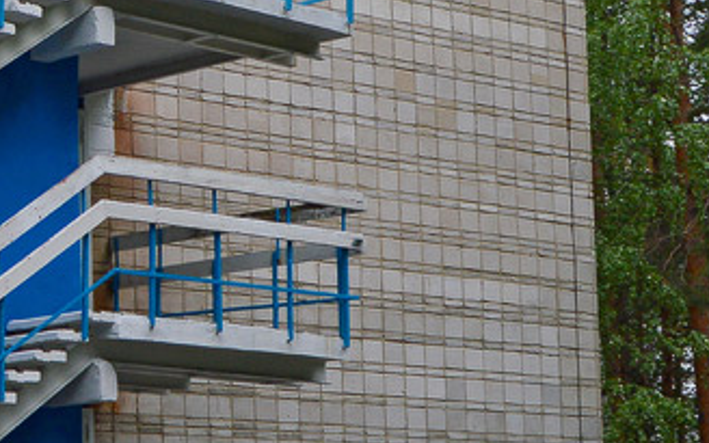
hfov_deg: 17.4
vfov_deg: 11.9
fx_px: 2106
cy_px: 69
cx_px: -329
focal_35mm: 109
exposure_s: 1/160
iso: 140
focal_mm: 18
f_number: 7.1
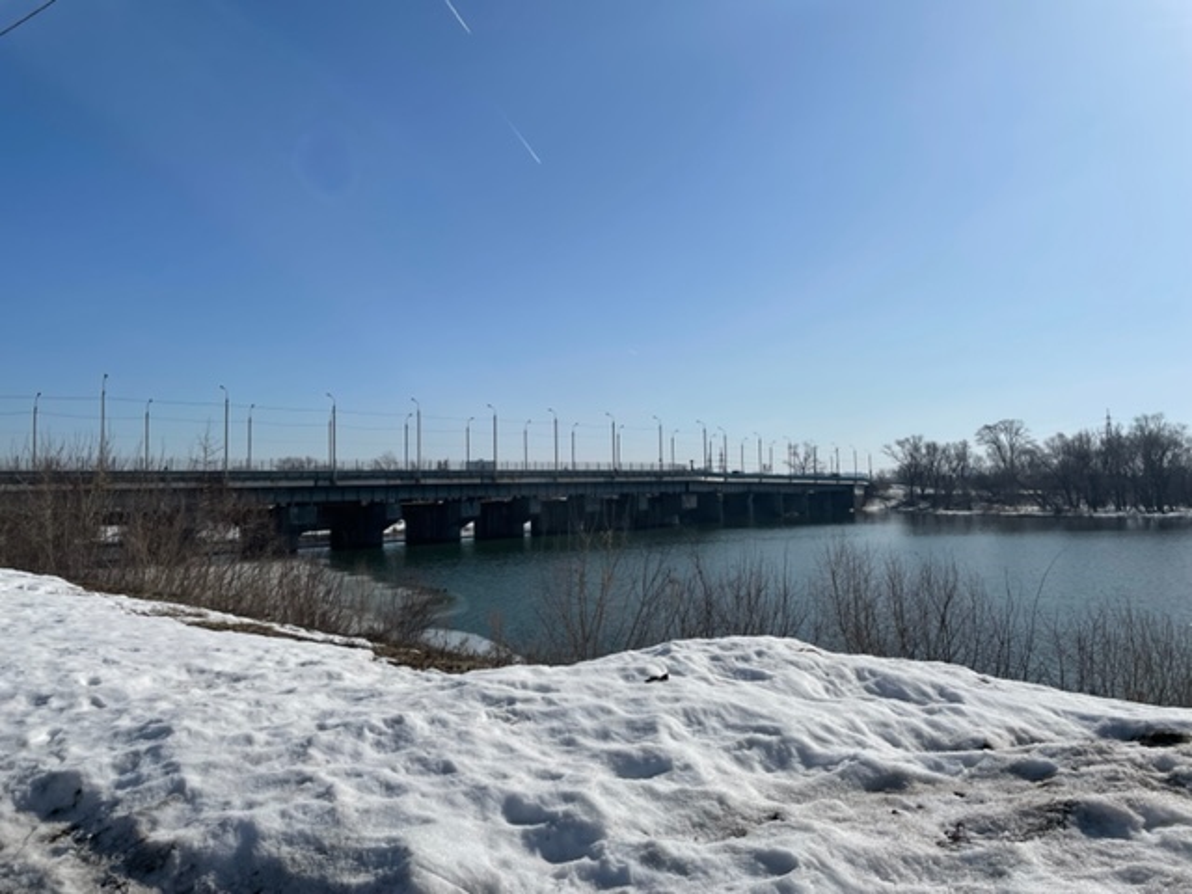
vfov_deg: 53.1
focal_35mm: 26
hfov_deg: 67.3
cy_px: 447
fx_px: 895
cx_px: 596
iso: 32
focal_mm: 4.2
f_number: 1.6
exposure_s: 1/10753
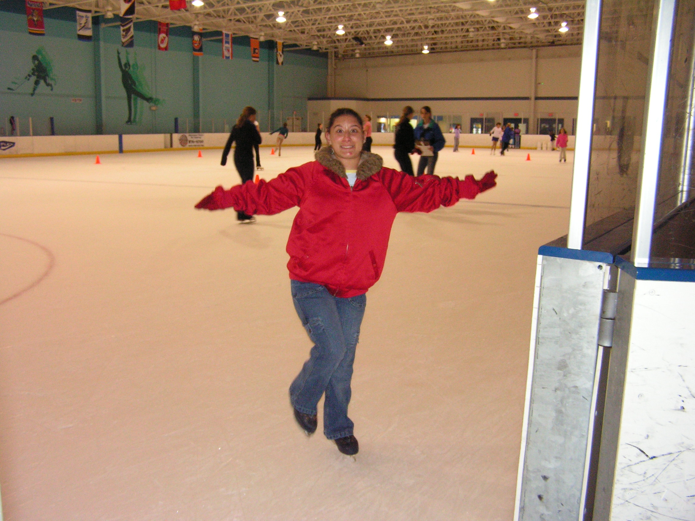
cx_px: 348
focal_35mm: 38
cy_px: 260
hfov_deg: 49.0
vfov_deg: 37.7
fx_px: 763
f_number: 2.8
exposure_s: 1/50
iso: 200
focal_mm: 6.3
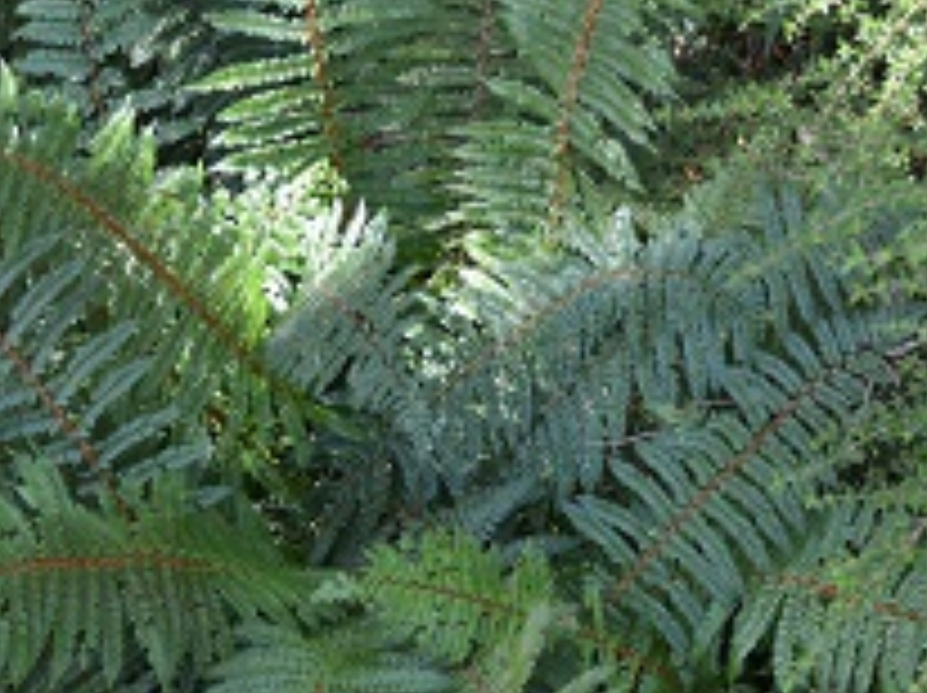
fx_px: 2060
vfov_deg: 19.0
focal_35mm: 77
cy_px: 497
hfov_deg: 25.2
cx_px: 297
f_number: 4
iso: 400
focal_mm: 22
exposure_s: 1/60
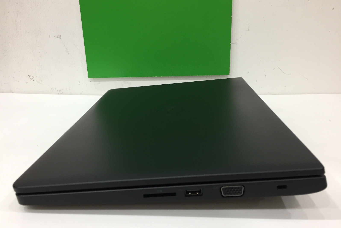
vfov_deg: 42.3
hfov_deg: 60.3
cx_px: 167
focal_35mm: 31
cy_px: 122
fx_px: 294
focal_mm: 4.15
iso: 125
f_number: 2.2
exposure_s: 1/33
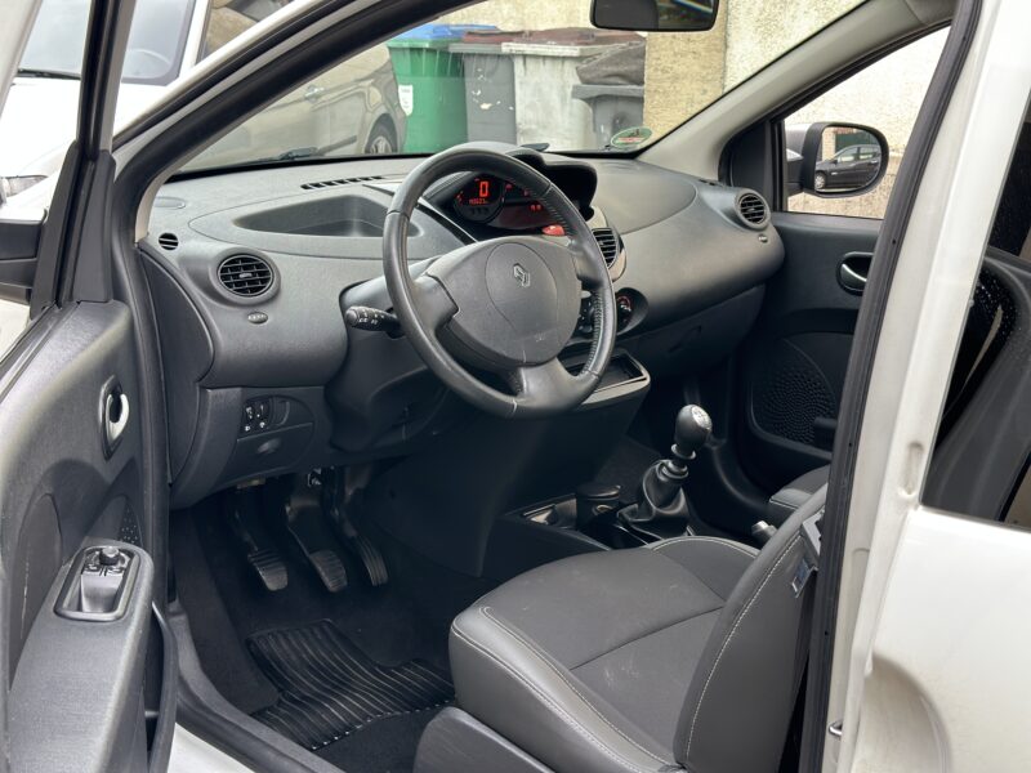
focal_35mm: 48
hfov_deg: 39.7
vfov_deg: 30.3
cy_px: 386
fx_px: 1430
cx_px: 516
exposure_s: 1/173
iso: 64
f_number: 1.78
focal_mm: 6.86
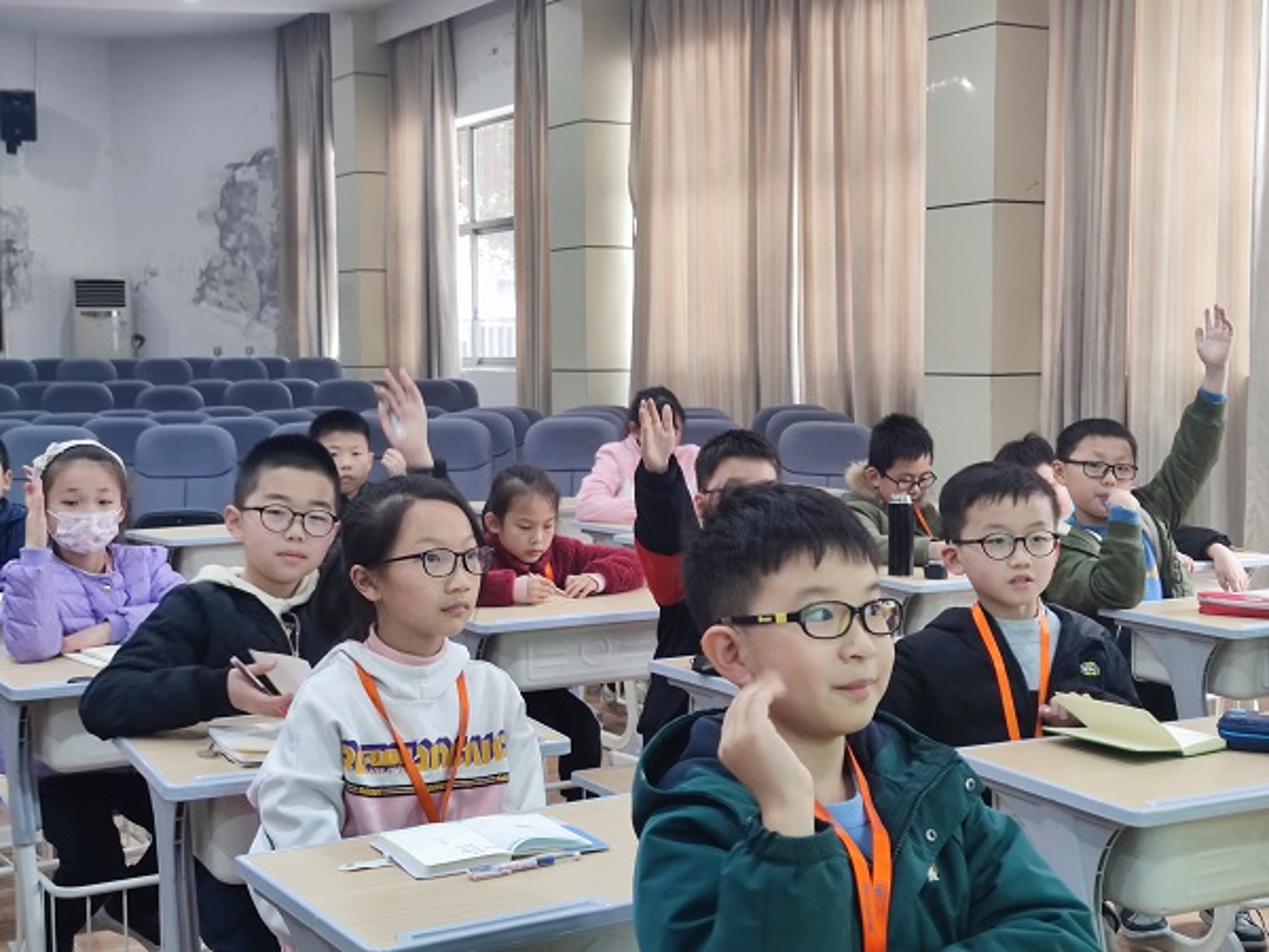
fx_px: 1723
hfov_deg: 40.4
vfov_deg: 30.9
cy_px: 476
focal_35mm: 47
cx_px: 634
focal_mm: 6.72
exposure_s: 1/60
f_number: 1.69
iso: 238
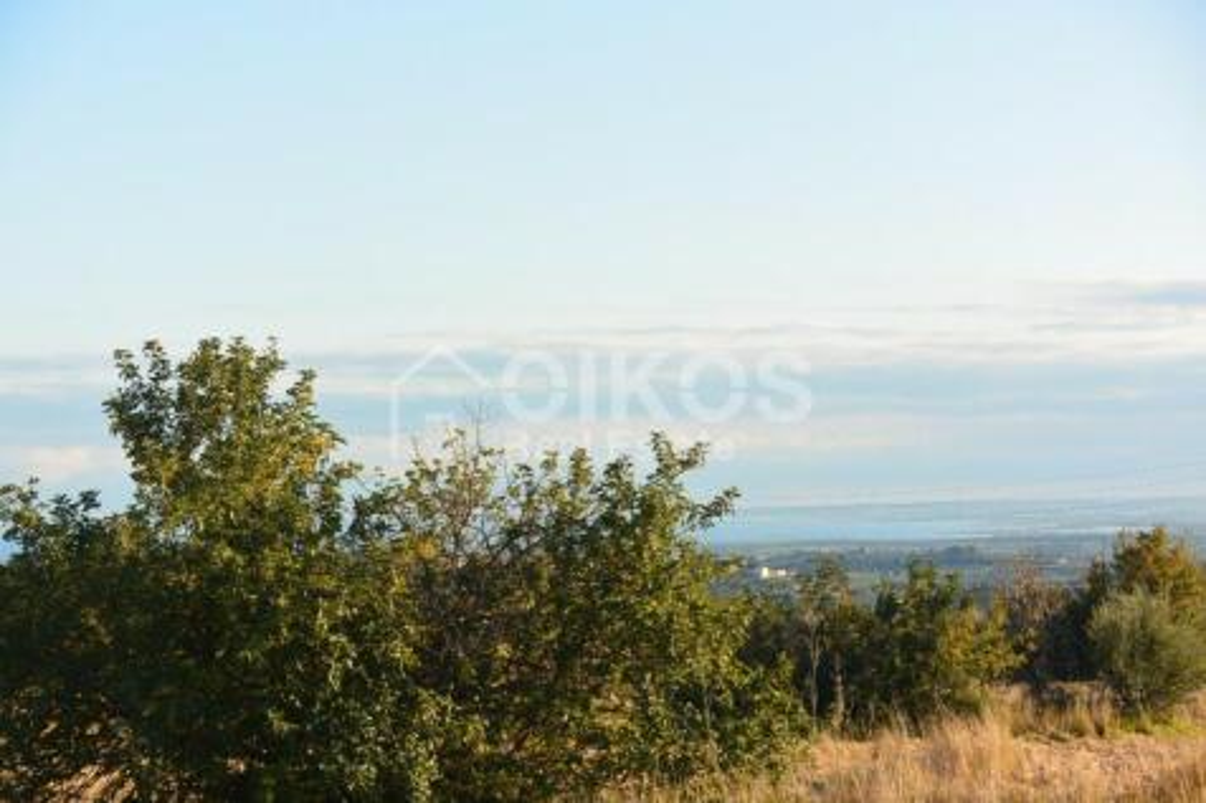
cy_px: 402
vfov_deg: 13.7
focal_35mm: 100
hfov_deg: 20.4
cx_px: 603
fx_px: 3349
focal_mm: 37.3
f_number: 4.5
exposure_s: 1/500
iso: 160
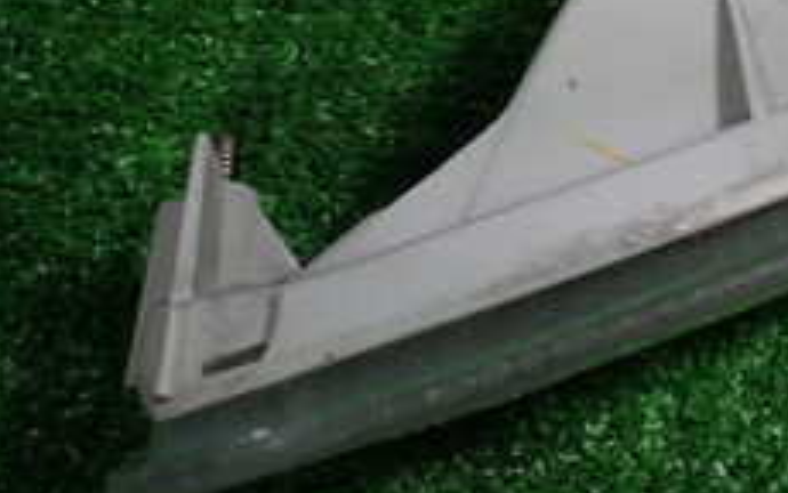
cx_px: 791
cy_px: -14
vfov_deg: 18.4
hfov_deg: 28.0
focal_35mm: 69
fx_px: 1483
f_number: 2
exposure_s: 1/50
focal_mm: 4.5
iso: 200
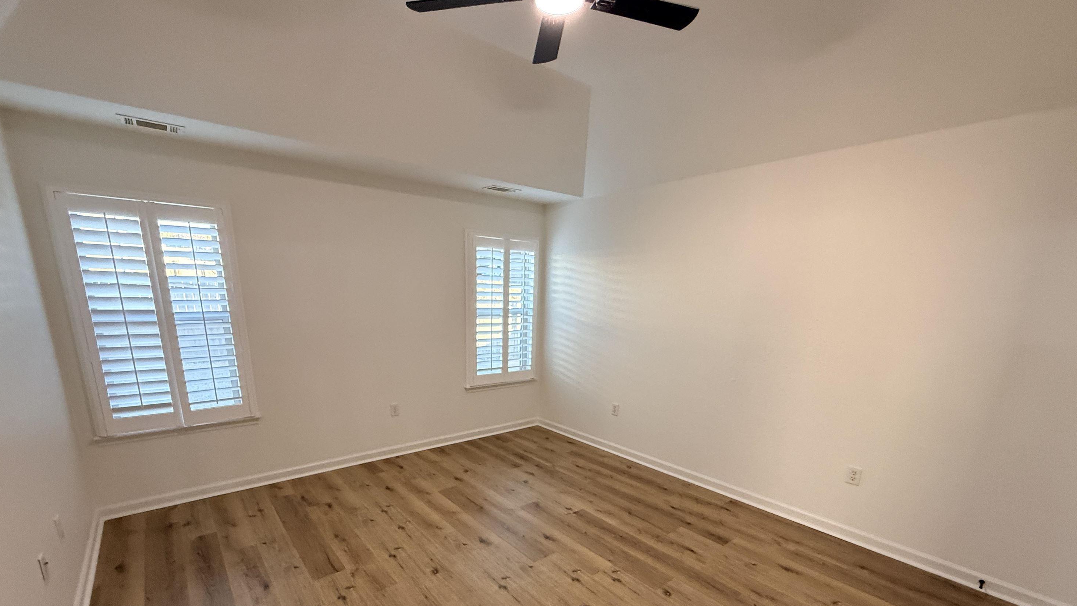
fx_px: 457
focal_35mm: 16
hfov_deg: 99.4
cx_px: 532
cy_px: 405
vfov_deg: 65.3
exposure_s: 1/120
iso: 400
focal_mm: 2.22
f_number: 2.2
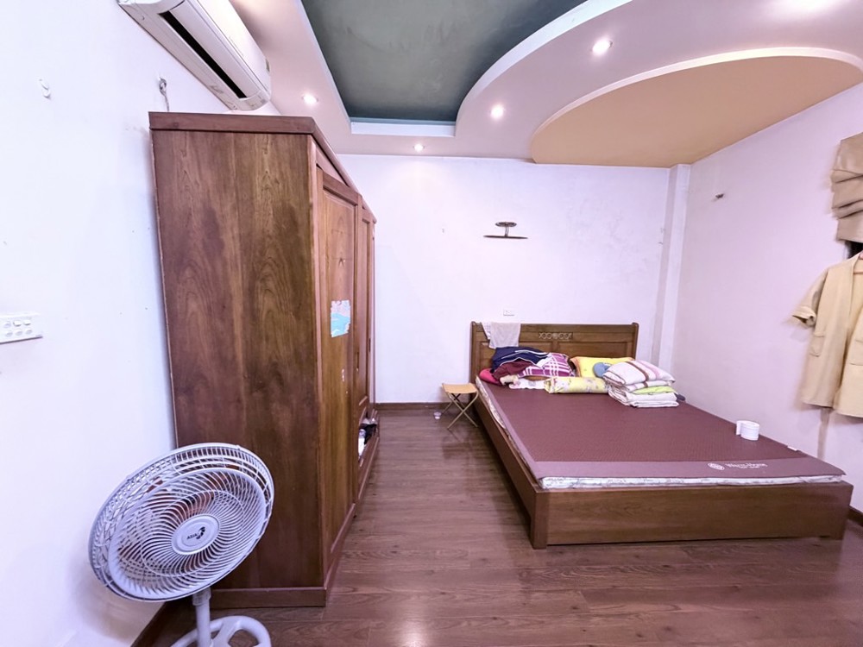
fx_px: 349
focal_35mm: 14
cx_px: 432
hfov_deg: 102.1
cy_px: 324
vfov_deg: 85.7
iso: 500
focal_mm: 2.22
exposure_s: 1/50
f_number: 2.2
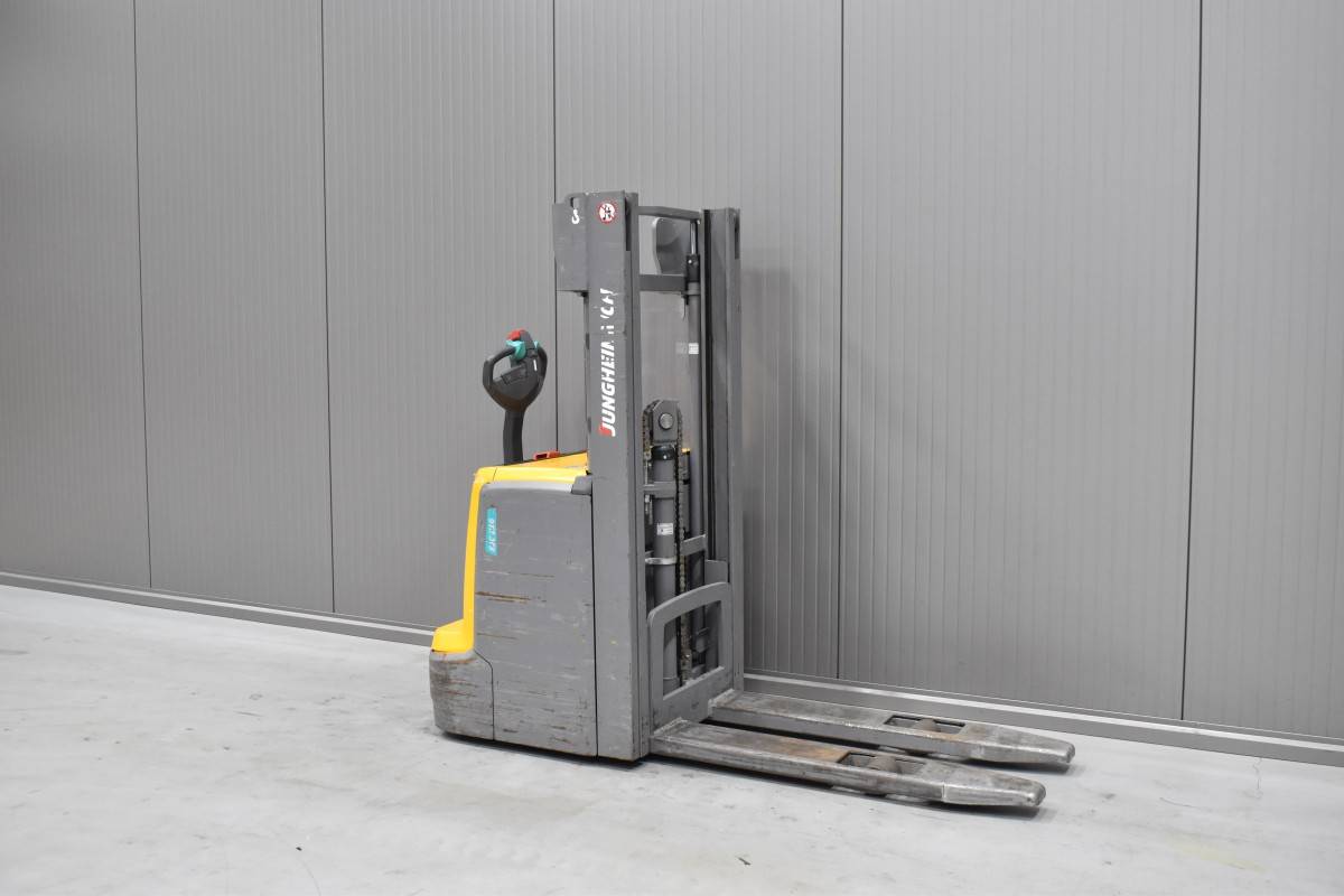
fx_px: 1344
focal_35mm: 36
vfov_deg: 36.9
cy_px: 448
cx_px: 672
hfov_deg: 53.1
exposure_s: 1/40
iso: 1600
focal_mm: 24
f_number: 5
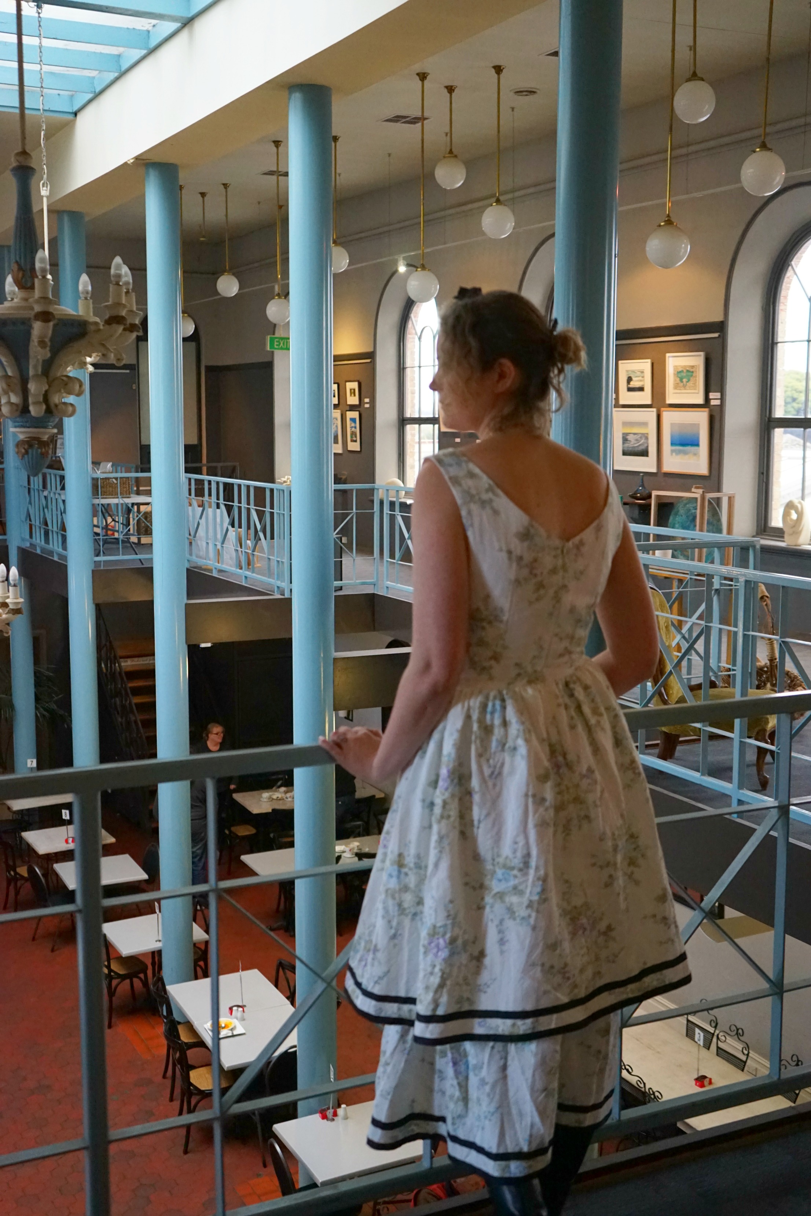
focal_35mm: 40
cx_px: 406
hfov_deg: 33.4
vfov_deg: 48.5
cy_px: 608
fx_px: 1352
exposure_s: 1/160
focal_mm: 40
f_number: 4.5
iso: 4000
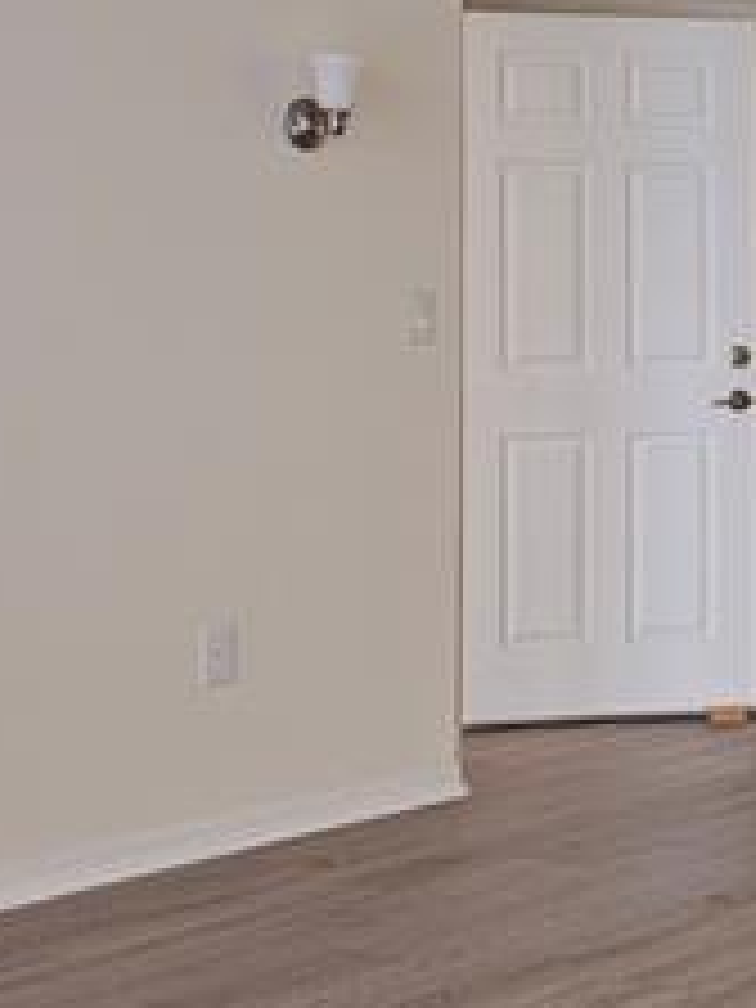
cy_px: 320
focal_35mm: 79
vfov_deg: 24.6
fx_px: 2300
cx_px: 1120
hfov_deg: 17.0
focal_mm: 6.3
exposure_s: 1/60
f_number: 1.7
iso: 125
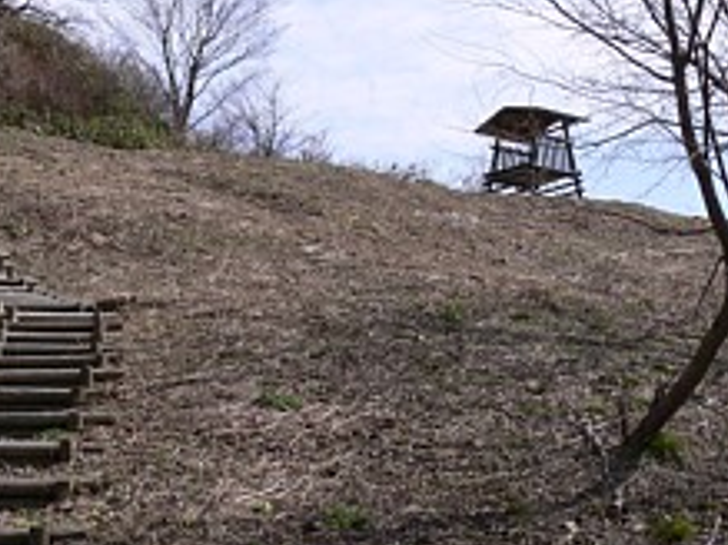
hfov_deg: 30.3
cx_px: 329
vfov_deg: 22.9
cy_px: 309
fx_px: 1345
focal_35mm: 64
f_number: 5.6
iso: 80
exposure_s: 1/320
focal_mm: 7.4
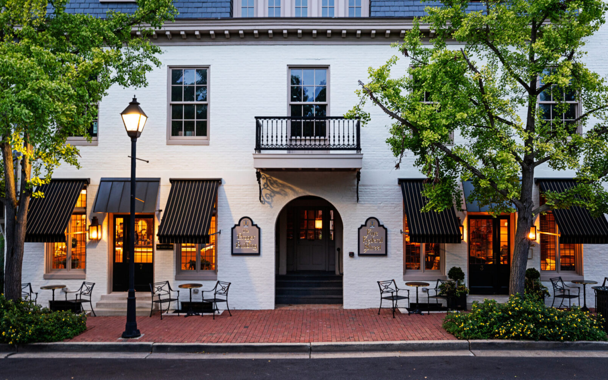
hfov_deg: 58.1
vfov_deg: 38.3
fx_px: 547
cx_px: 307
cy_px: 190
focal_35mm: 33
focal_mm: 32
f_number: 8
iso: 500
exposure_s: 1/6
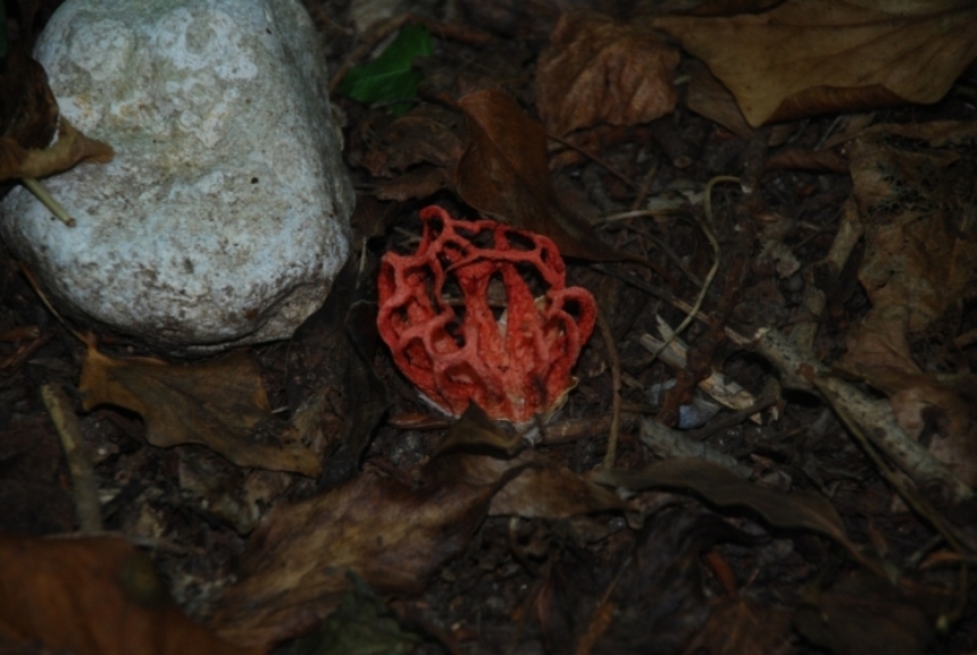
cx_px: 488
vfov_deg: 6.8
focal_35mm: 202
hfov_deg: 10.1
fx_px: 5506
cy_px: 328
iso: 200
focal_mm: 135
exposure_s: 1/60
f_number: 5.6
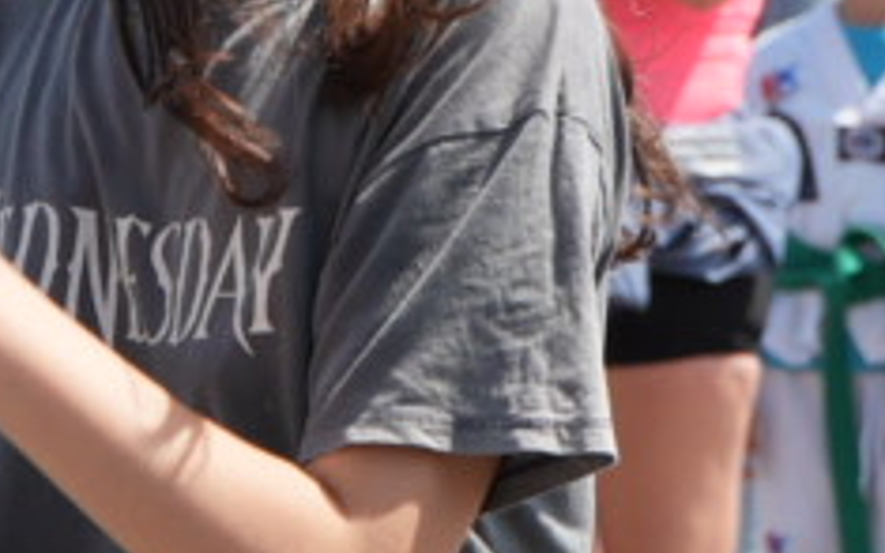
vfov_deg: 3.1
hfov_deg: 5.0
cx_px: 441
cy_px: -109
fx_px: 10157
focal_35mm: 421
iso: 100
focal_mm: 40
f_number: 5.6
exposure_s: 1/400
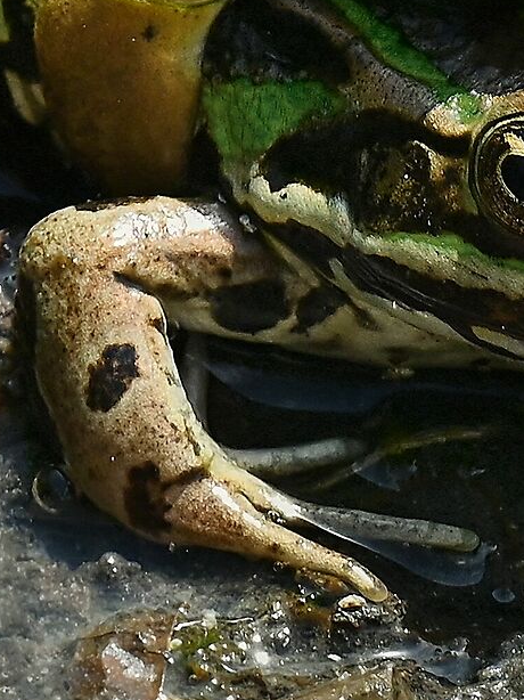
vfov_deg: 0.5
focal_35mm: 3948
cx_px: 464
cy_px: 60
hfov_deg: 0.4
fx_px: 79739
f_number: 11
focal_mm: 700
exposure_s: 1/200
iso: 200
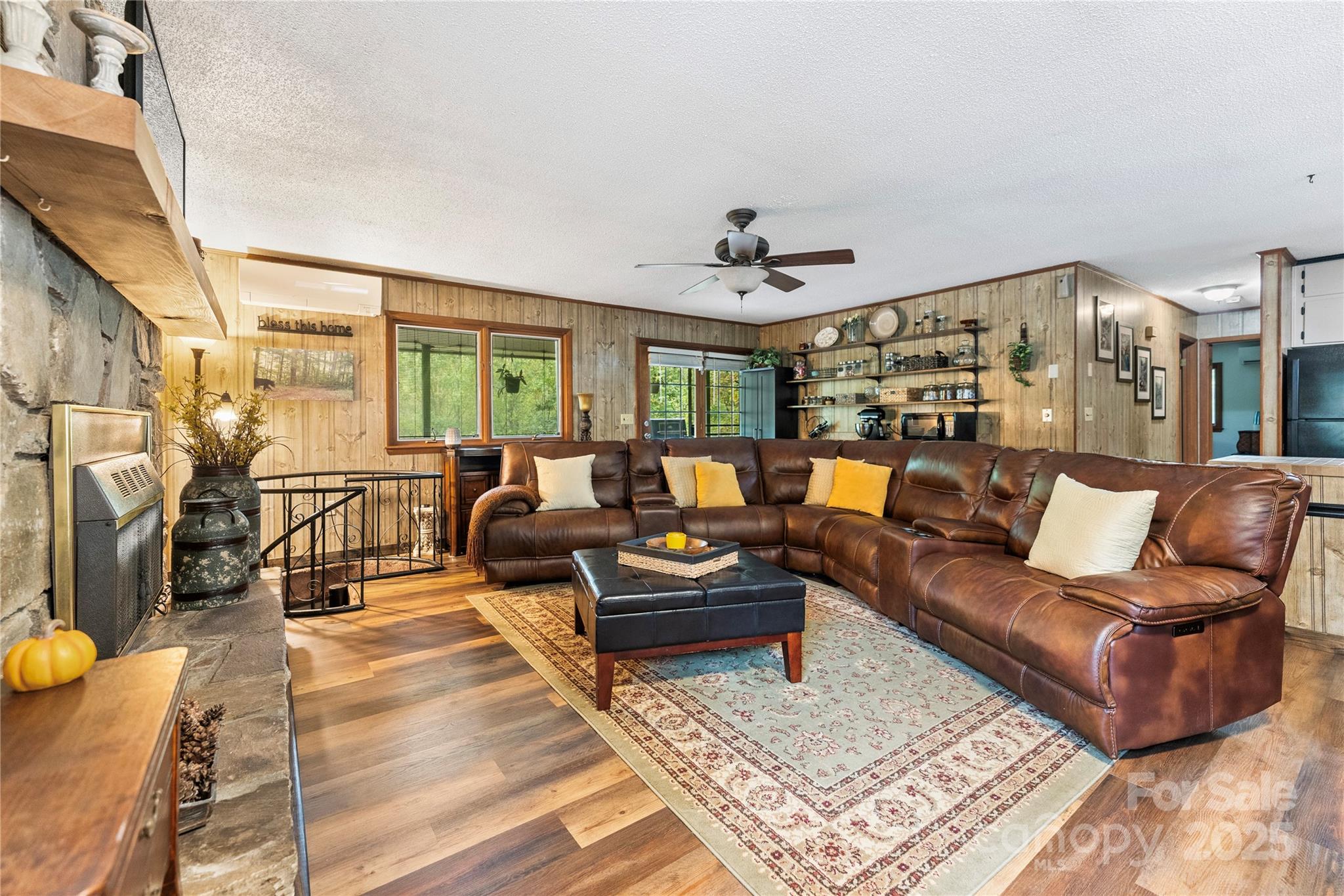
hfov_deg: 104.3
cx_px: 672
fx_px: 523
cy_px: 448
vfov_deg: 81.2
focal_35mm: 14
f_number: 4
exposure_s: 1/10
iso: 1600
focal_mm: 14
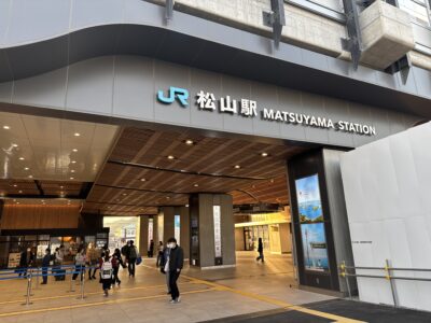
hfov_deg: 71.6
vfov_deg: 56.8
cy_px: 162
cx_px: 216
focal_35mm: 24
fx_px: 299
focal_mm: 6.76
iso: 64
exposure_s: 1/145
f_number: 1.78
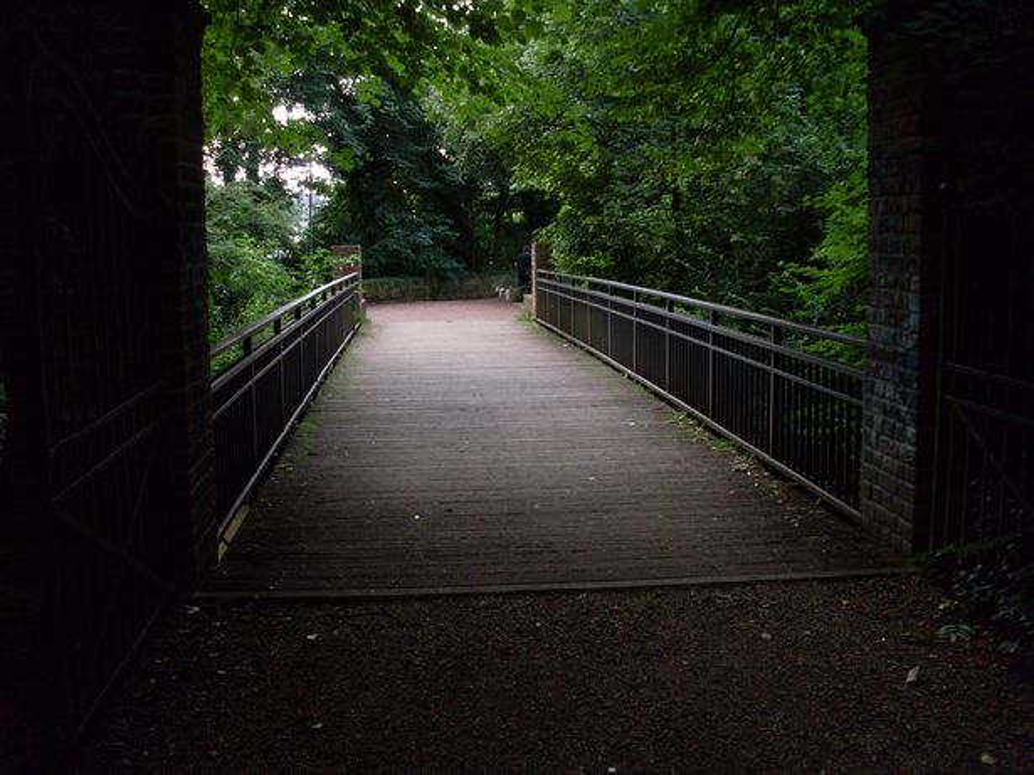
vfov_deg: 37.7
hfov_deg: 49.0
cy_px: 388
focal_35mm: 38
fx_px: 1135
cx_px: 517
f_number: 2.8
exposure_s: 1/90
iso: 100
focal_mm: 6.3
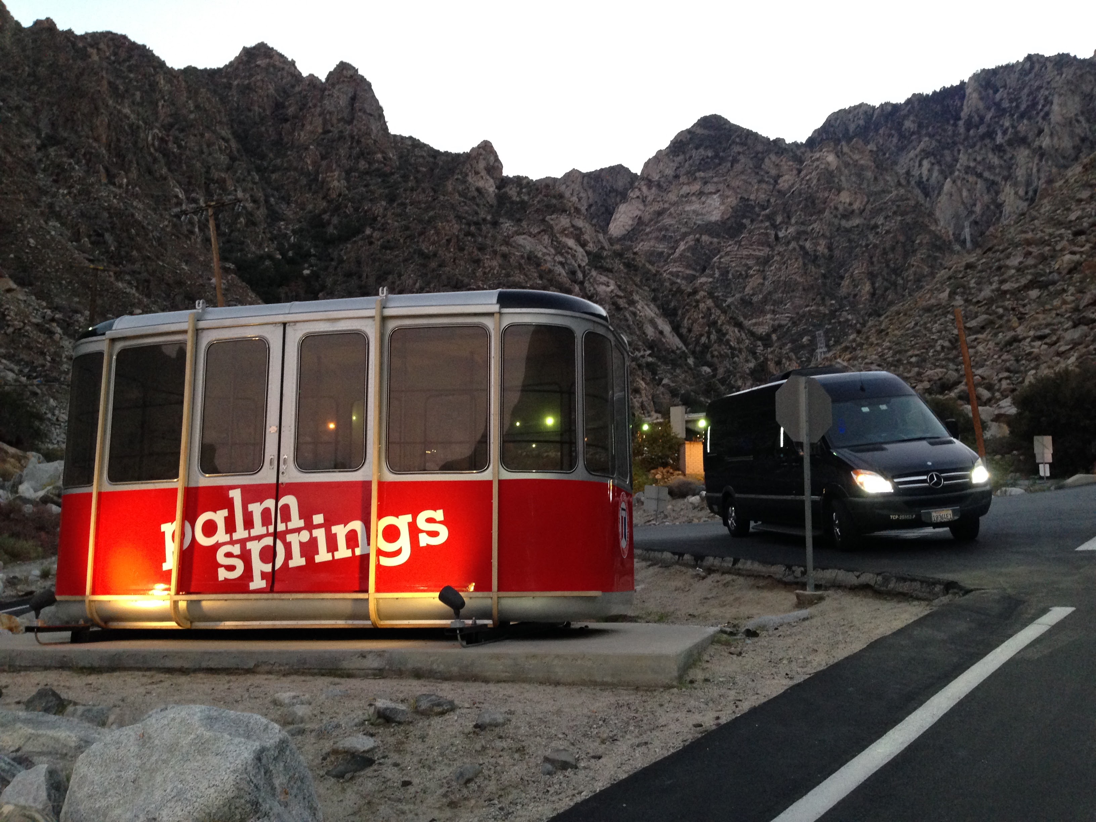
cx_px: 548
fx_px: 1045
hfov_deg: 55.4
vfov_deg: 42.9
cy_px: 411
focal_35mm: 33
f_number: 2.4
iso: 200
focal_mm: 4.12
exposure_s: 1/20
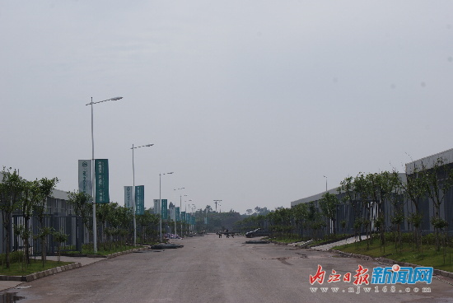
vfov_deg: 16.6
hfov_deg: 24.6
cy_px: 152
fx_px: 1039
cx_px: 226
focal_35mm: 82
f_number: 13
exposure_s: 1/200
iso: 100
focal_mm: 55
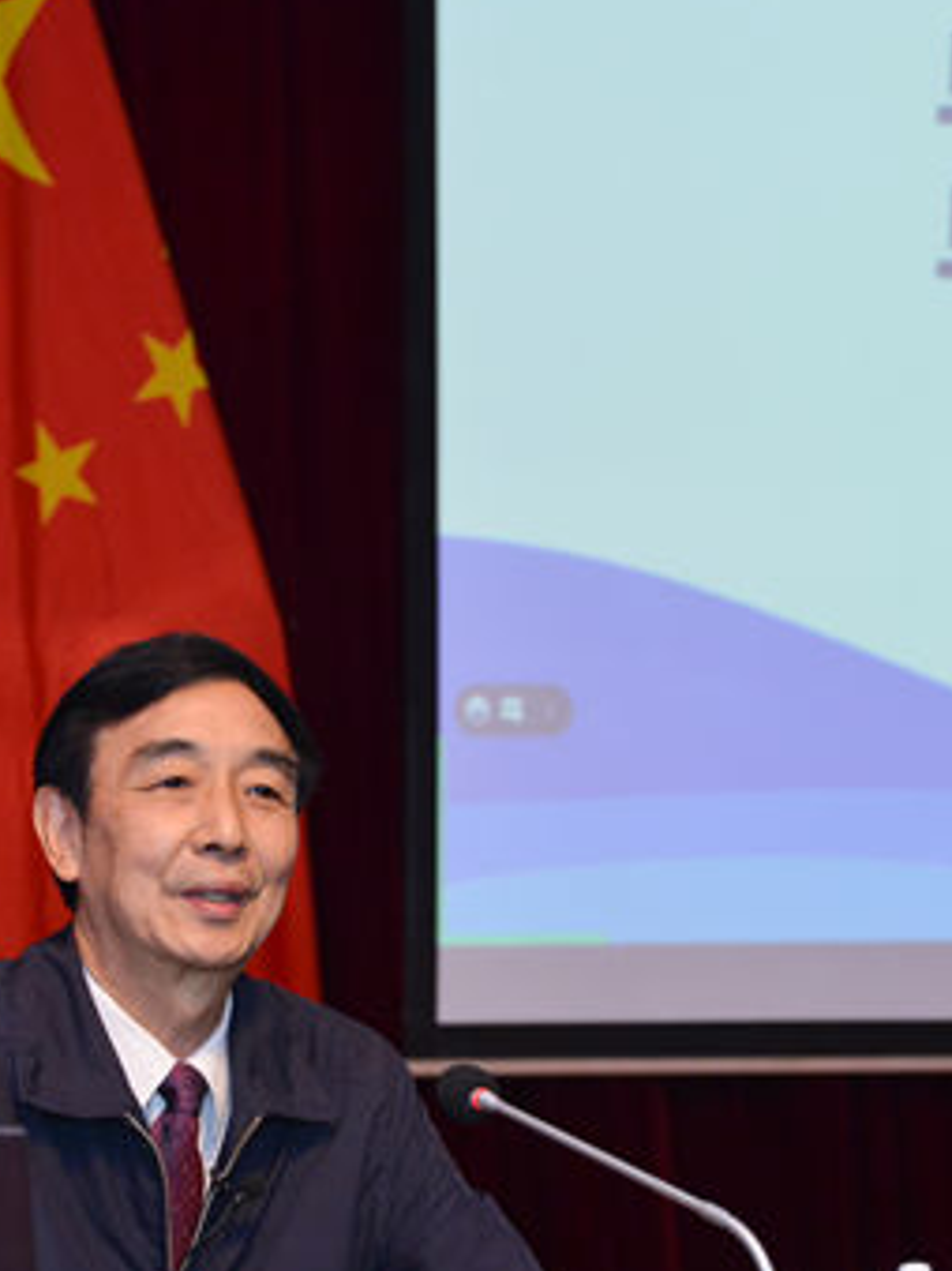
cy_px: 920
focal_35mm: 122
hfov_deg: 12.1
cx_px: 620
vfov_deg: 16.1
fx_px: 4476
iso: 1600
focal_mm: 52
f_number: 3.5
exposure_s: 1/160
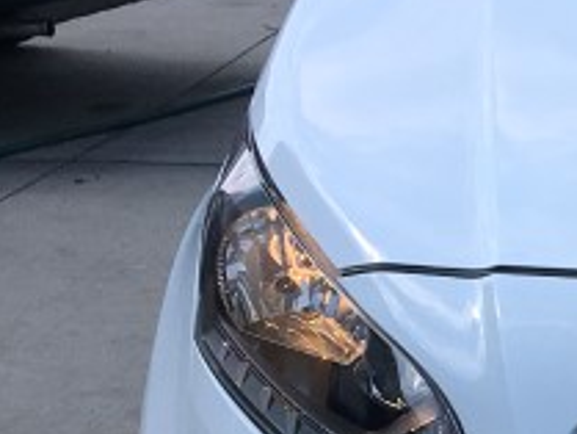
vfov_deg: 10.4
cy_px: 362
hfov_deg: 12.7
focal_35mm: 142
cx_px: 1008
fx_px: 2368
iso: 25
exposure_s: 1/1748
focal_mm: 4.15
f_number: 2.2
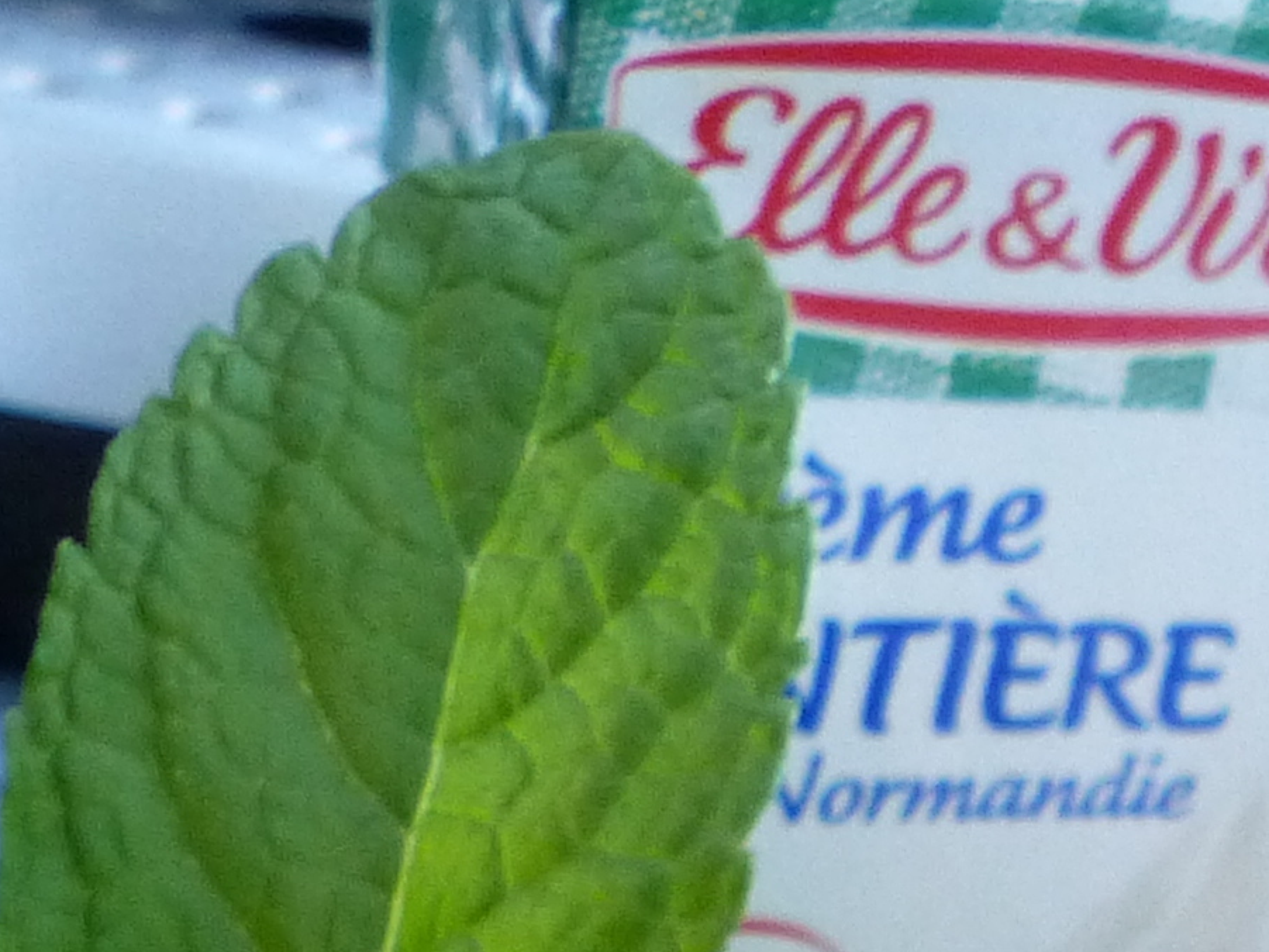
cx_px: 1856
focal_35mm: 111
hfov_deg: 16.3
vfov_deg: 11.7
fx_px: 4070
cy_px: 2004
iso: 400
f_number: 2.8
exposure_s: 1/15
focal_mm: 4.5
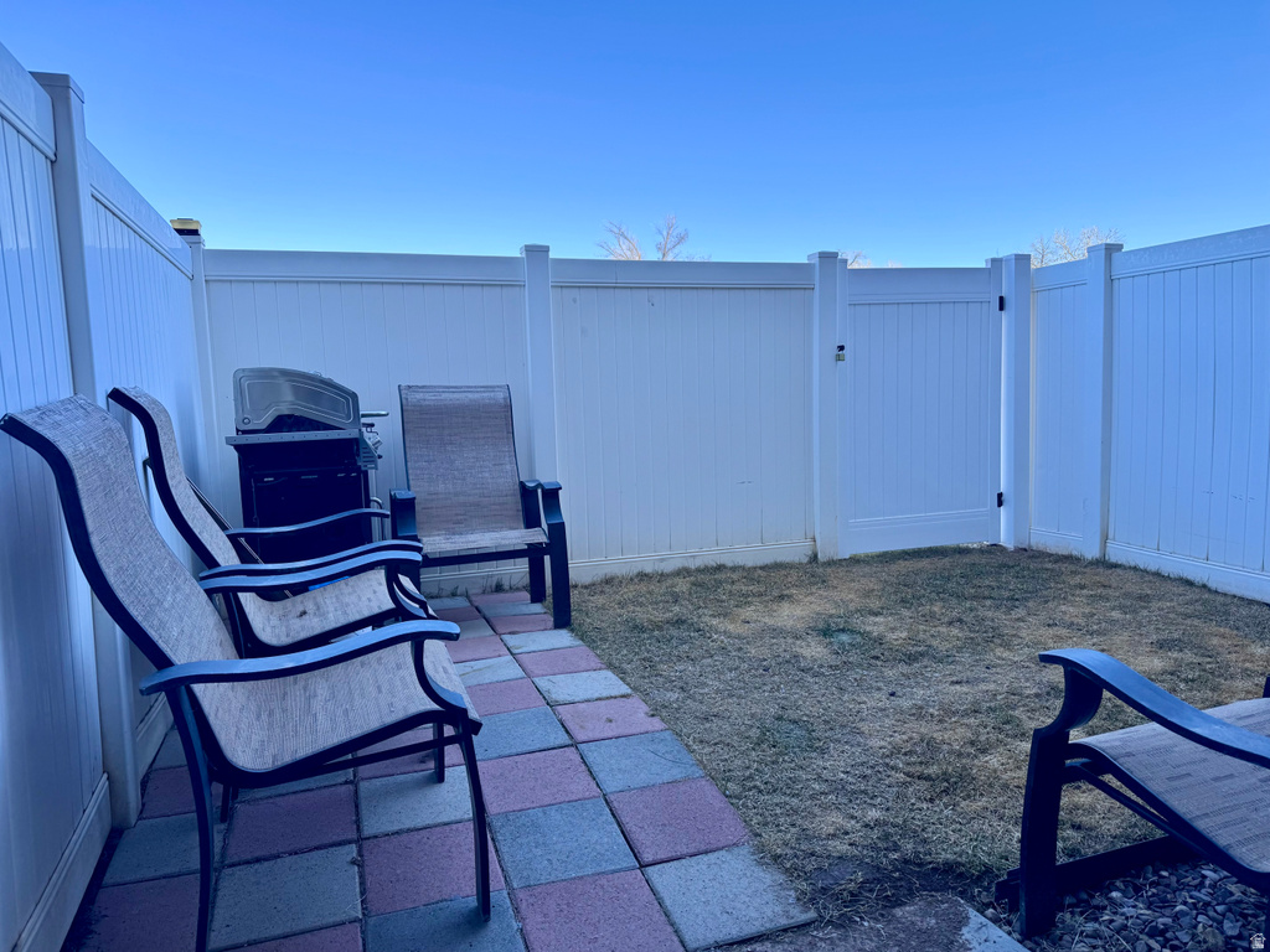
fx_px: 881
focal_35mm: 24
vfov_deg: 56.8
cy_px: 476
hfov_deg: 71.6
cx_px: 635
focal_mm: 6.76
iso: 80
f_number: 1.78
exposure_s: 1/938
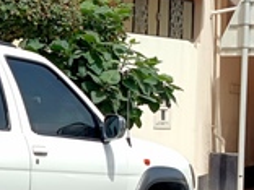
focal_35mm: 211
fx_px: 1548
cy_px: 162
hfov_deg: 9.2
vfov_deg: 7.0
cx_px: -116
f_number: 1.75
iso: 101
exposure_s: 1/714
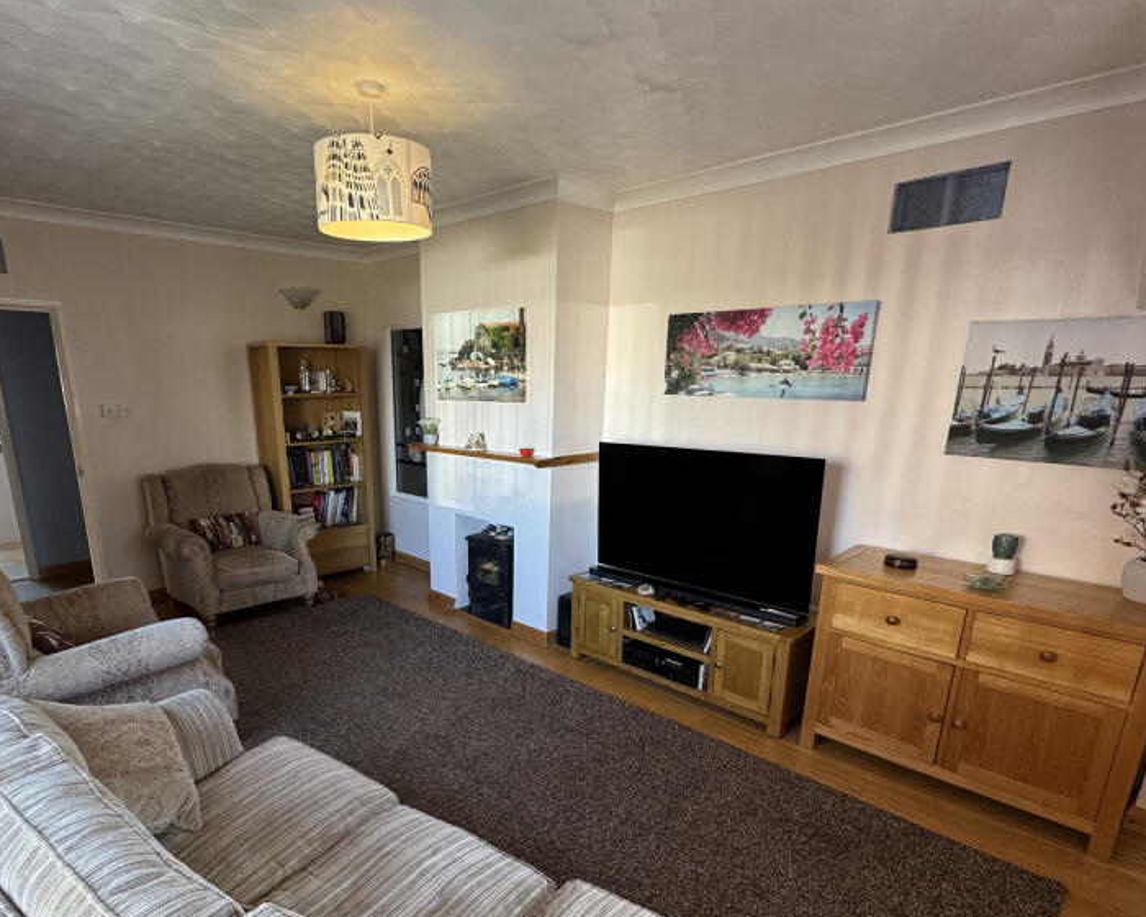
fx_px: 678
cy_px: 575
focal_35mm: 20
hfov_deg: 79.9
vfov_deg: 67.0
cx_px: 494
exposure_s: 1/50
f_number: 2.2
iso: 160
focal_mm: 2.22
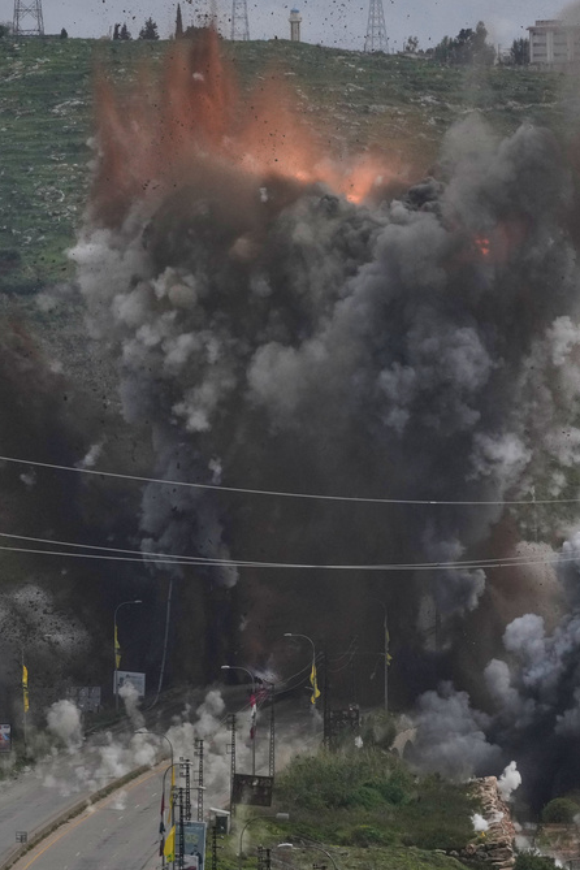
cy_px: 442
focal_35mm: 306
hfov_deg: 4.5
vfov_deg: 6.7
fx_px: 7394
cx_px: 297
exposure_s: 1/25600
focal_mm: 200
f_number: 2.8
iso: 1250
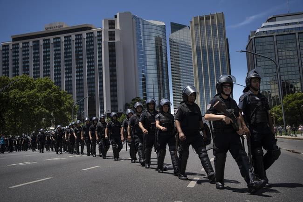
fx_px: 294
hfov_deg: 54.4
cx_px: 152
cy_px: 101
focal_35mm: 35
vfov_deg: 37.8
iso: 50
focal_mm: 35
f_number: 4
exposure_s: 1/800
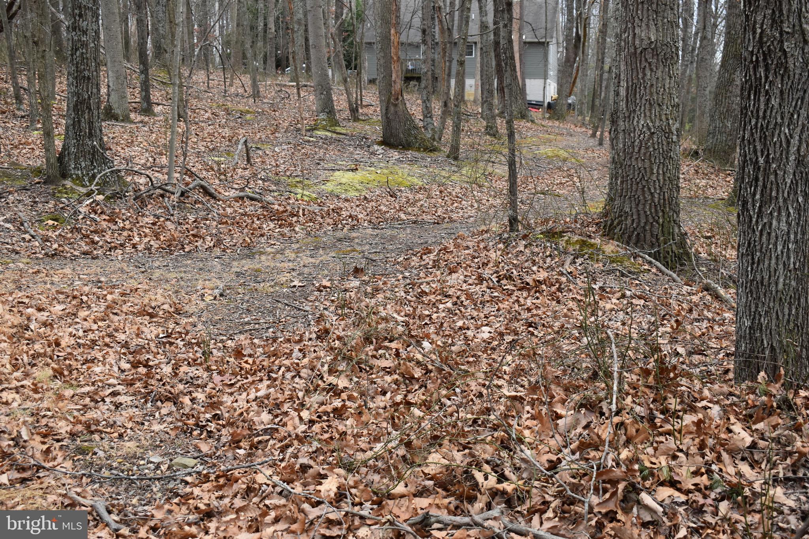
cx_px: 404
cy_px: 270
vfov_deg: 28.9
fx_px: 1045
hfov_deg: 42.3
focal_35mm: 46
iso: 400
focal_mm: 31
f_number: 6.3
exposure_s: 1/160
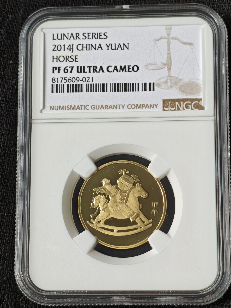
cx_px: 116
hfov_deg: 15.2
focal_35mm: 97
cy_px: 154
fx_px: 863
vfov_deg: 20.2
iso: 50
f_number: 1.5
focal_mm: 4.94
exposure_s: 1/455
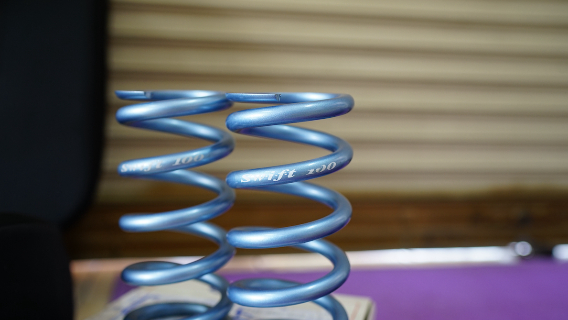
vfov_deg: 32.0
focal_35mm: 37
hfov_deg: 54.0
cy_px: 183
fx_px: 557
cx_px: 282
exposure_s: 1/60
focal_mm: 35
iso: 500
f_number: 2.8
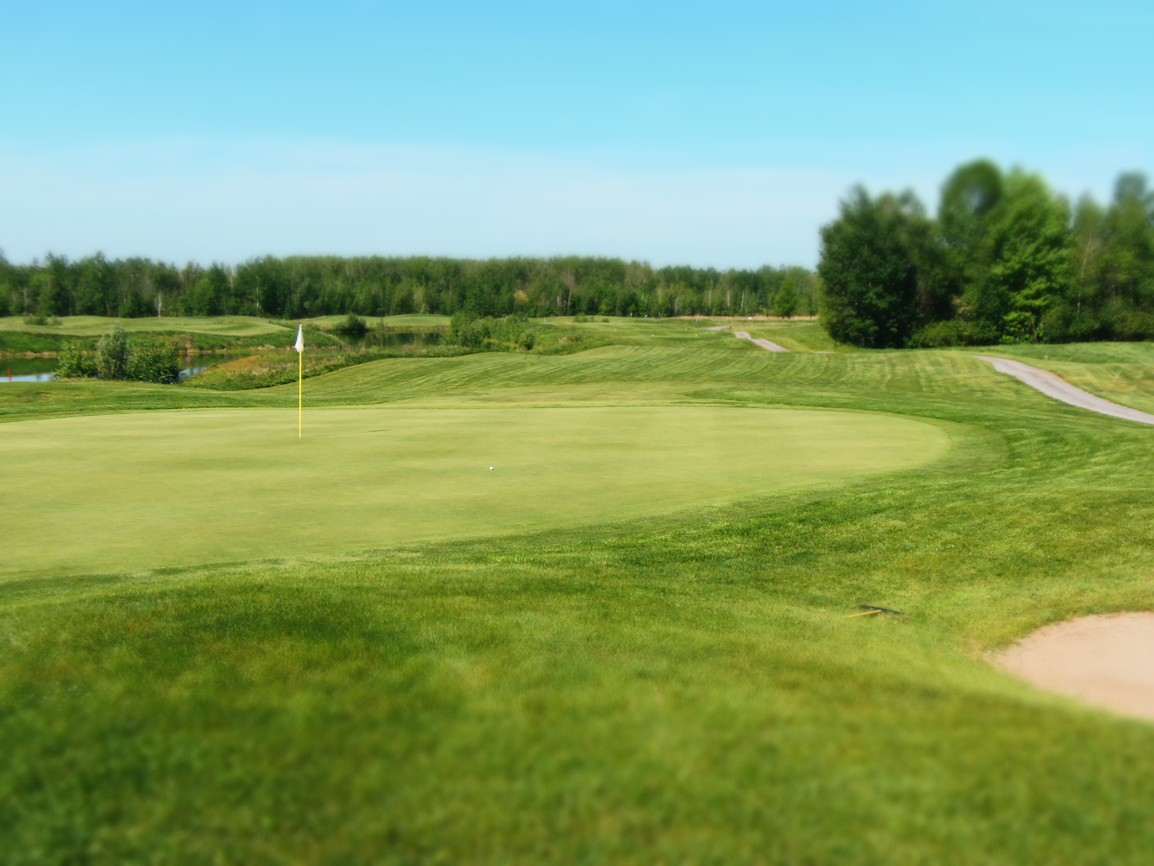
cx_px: 577
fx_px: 1167
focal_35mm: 35
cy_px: 433
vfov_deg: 40.7
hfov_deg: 52.6
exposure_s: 1/800
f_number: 3.4
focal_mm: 6.5
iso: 64
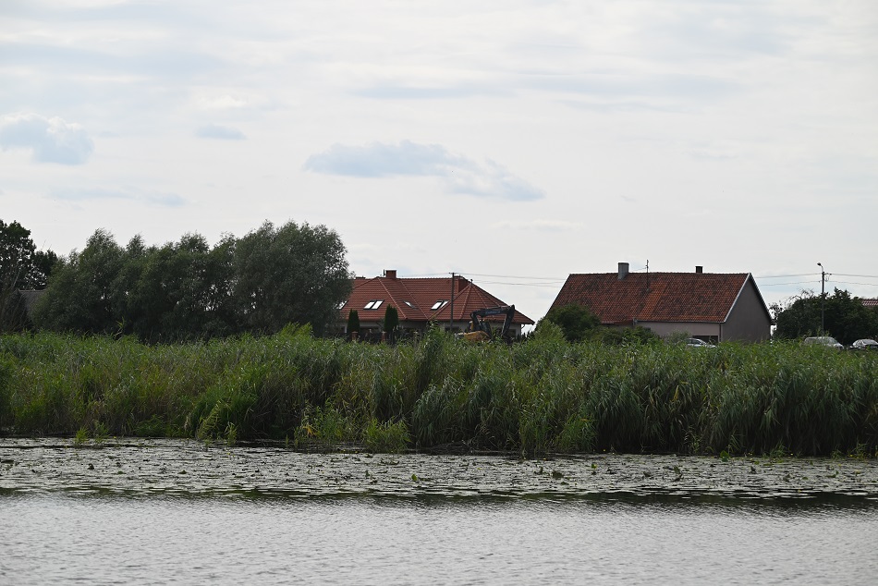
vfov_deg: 13.7
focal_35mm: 100
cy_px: 293
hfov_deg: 20.4
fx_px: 2439
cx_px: 439
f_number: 6.3
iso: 100
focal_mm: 100
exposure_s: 1/640
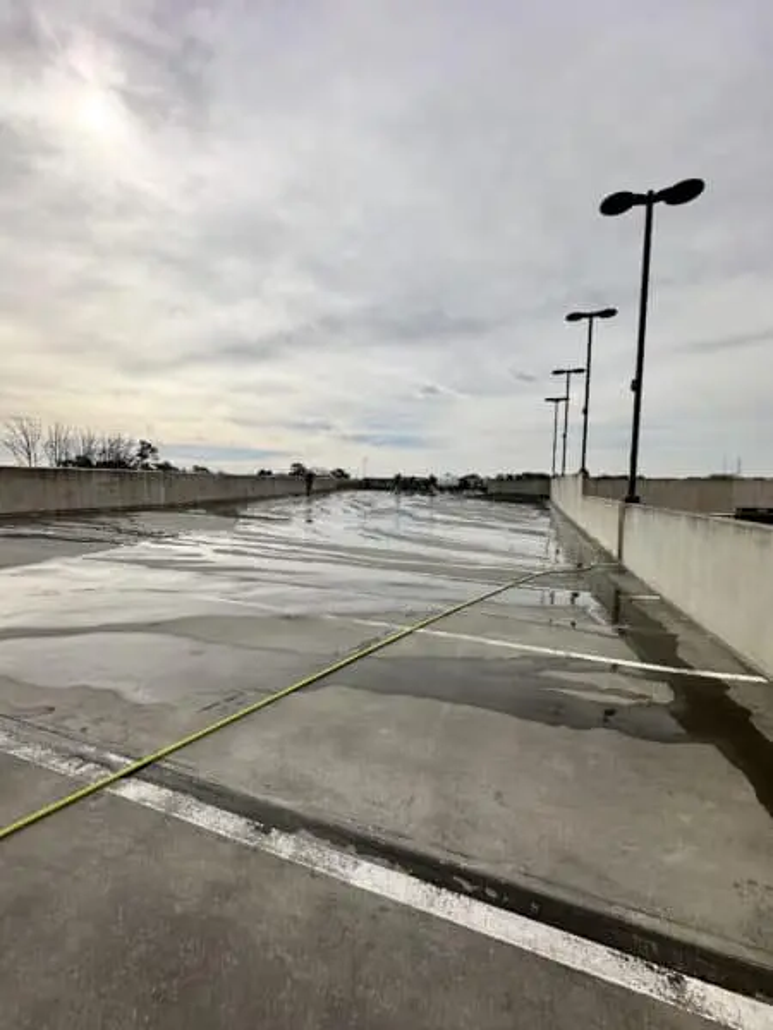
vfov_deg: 102.1
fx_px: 417
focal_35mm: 14
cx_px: 386
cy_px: 515
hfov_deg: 85.7
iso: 50
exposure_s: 1/4651
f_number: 2.2
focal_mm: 2.22
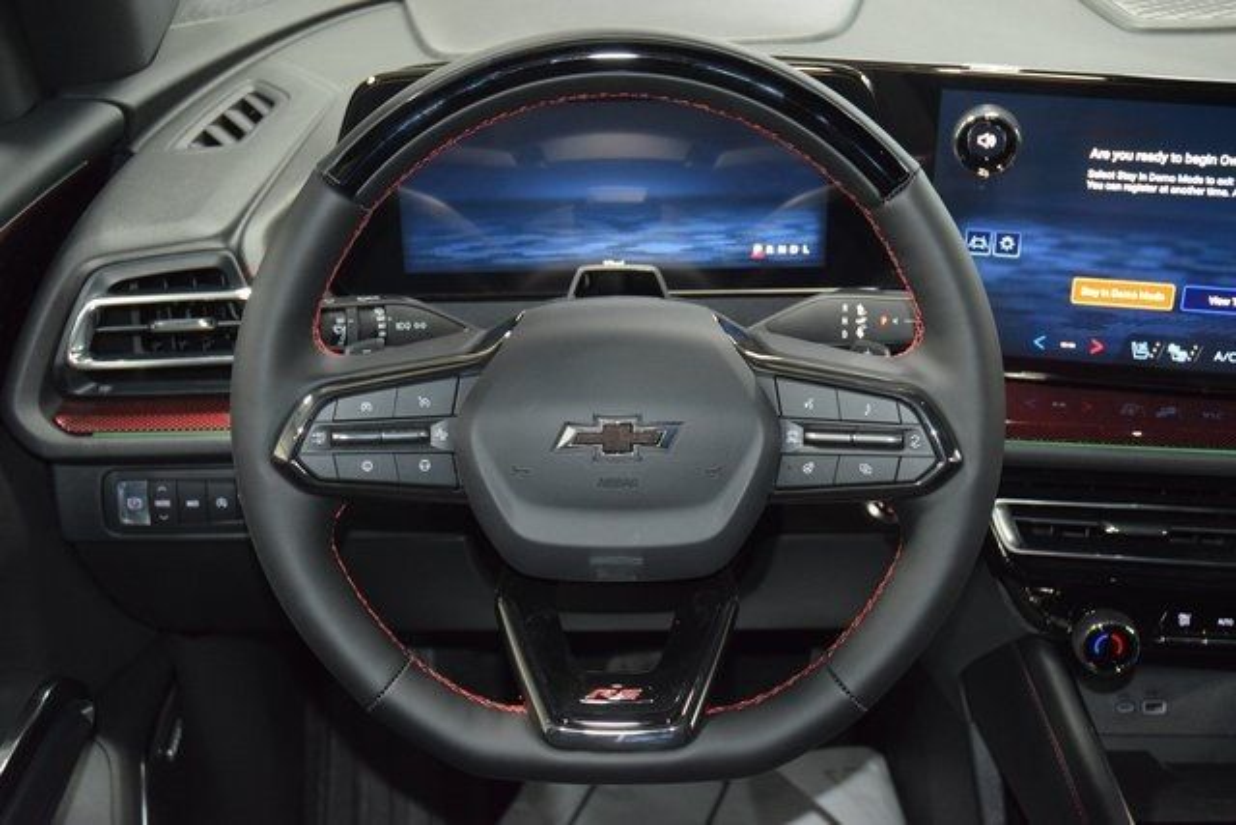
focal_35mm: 46
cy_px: 412
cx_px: 618
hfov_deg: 42.3
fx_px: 1597
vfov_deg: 29.0
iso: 2800
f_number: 4
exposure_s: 1/30
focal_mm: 31
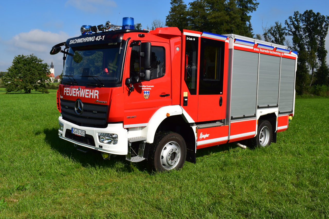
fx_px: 302
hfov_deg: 57.2
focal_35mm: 33
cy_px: 110
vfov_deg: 40.0
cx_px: 164
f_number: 11
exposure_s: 1/500
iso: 200
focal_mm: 22
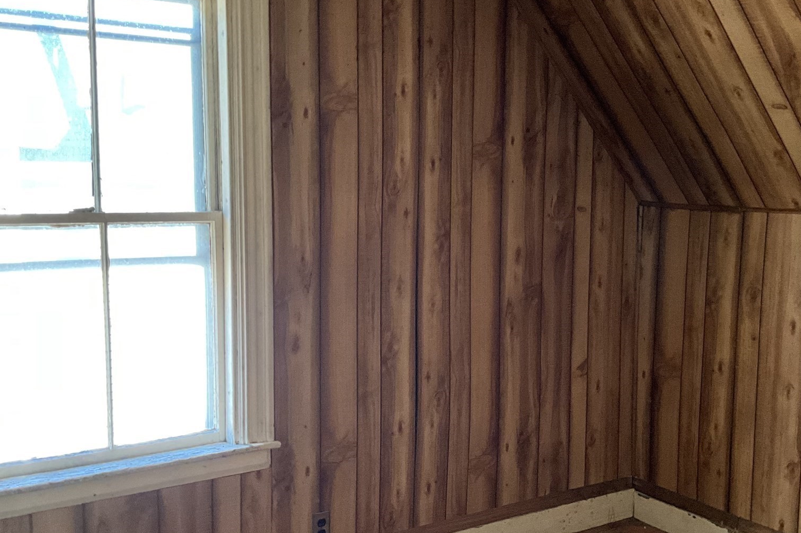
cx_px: 408
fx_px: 912
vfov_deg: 32.6
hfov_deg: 47.4
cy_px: 290
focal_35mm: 41
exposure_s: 1/60
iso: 200
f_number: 1.8
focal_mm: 3
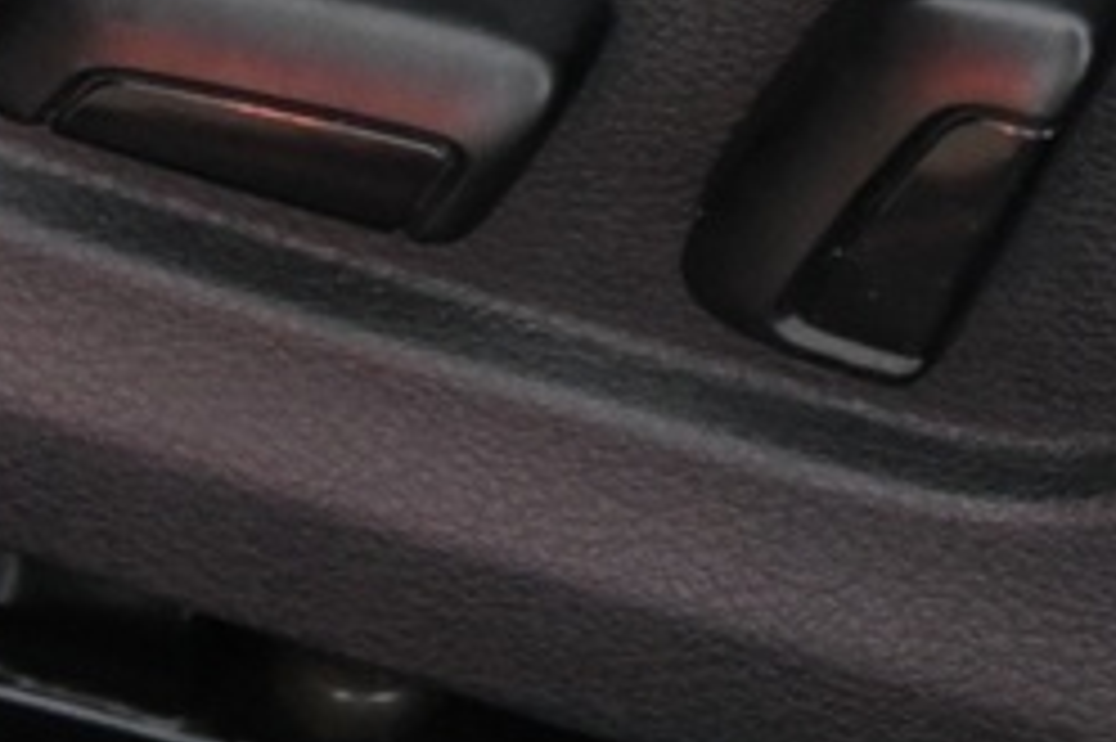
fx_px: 11121
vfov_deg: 3.8
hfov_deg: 5.7
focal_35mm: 359
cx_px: 333
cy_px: -504
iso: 4000
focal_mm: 55
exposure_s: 1/20
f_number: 4
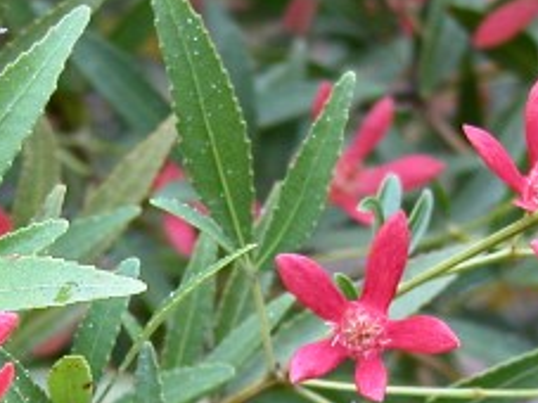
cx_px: 52
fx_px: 4303
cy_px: 666
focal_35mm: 277
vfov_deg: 5.3
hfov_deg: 7.1
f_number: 3.3
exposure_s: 1/81.6
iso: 100
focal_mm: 18.8
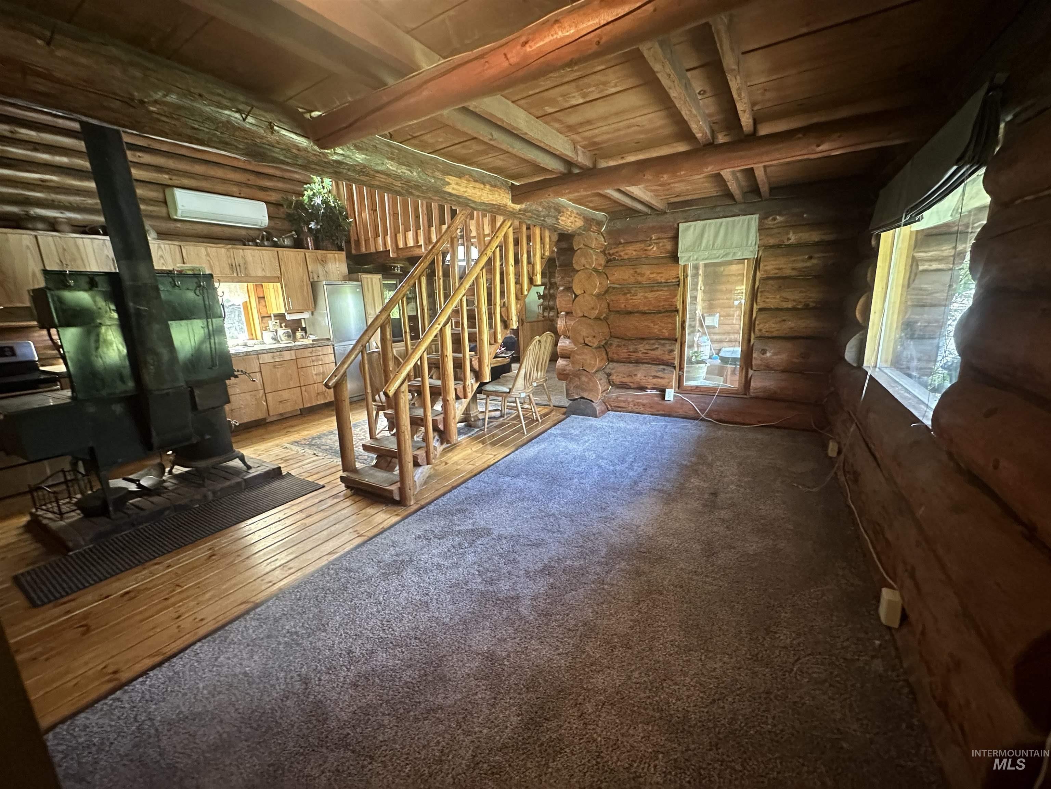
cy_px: 394
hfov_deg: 102.1
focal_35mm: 14
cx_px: 526
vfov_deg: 85.7
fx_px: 425
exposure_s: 1/60
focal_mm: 2.22
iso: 800
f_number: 2.2
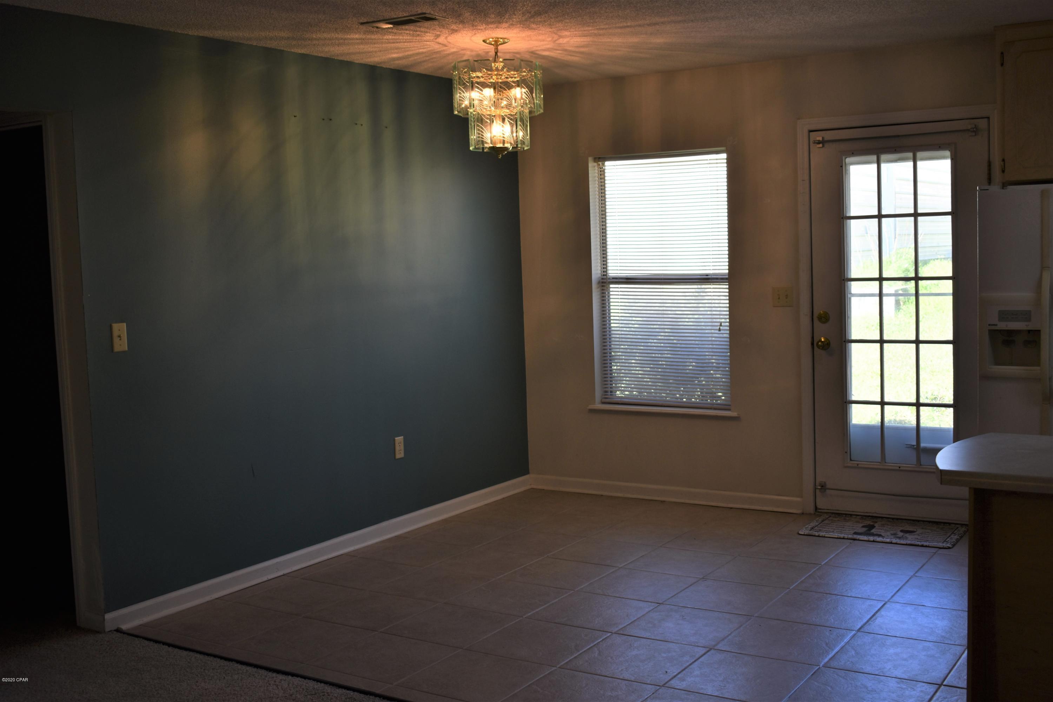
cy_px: 351
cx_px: 526
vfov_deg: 34.2
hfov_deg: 49.6
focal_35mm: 39
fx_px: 1141
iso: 100
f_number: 4
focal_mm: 26
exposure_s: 1/100
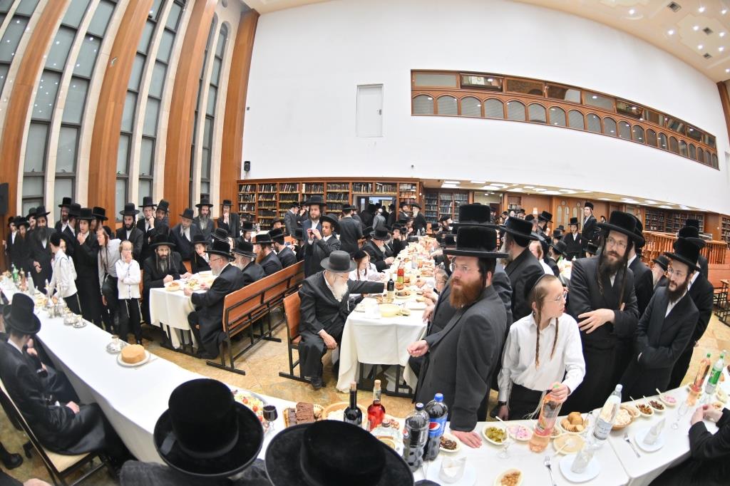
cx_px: 365
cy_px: 243
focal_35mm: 15
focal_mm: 10.5
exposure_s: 1/200
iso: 640
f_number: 2.8
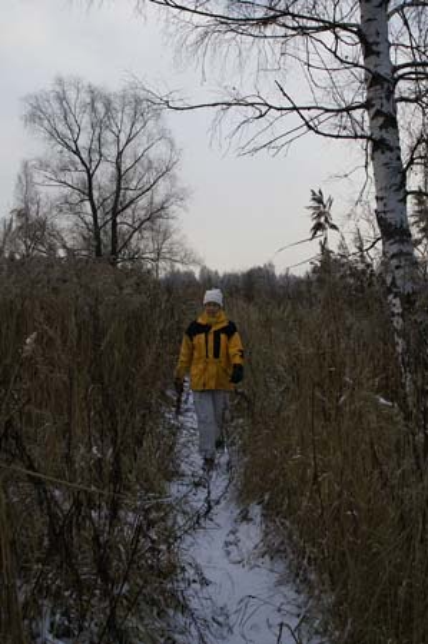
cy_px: 322
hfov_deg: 36.8
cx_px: 214
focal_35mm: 36
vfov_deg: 53.2
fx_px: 643
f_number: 8
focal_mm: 24
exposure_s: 1/125
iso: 100
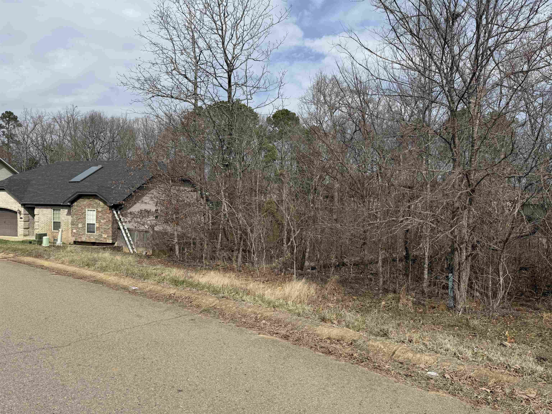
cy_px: 207
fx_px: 383
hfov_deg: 71.6
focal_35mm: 24
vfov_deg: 56.8
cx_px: 276
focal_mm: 6.76
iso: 80
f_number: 1.78
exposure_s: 1/5714
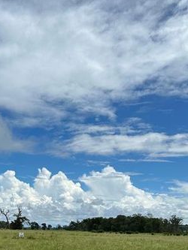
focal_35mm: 48
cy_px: 247
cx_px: 29
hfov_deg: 29.4
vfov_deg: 36.0
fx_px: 347
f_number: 1.78
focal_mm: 6.86
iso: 80
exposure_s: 1/8197
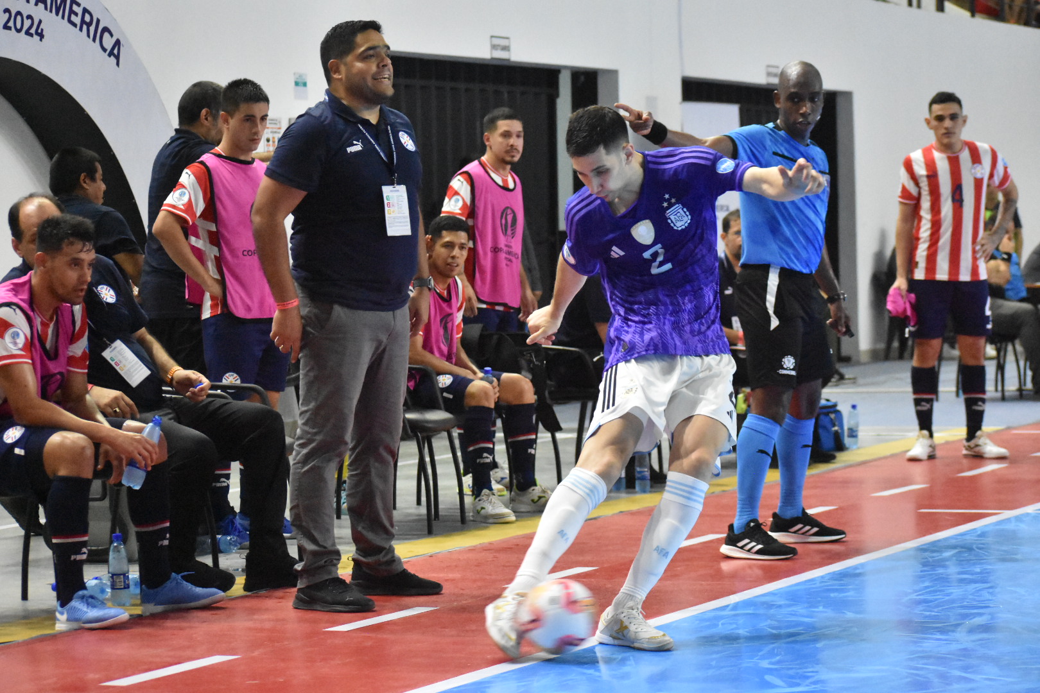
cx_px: 520
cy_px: 346
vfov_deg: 12.2
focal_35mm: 112
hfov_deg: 18.2
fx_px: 3250
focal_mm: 75
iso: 10000
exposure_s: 1/800
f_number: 4.8
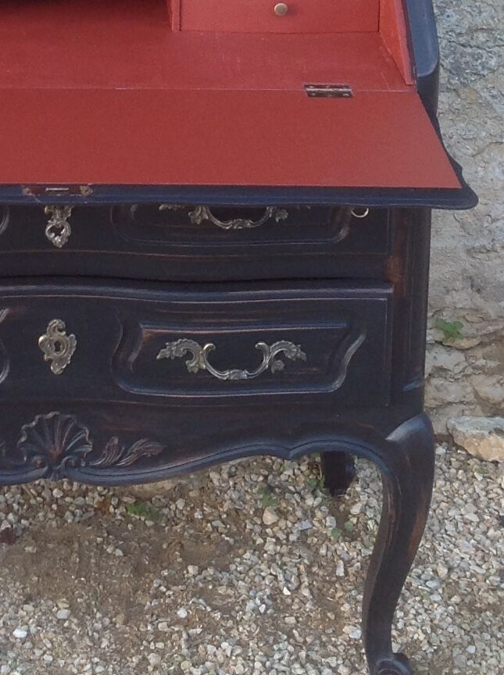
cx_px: 63
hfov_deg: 13.9
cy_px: -181
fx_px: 2044
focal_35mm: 105
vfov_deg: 17.7
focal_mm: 4.28
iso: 64
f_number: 2.4
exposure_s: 1/30
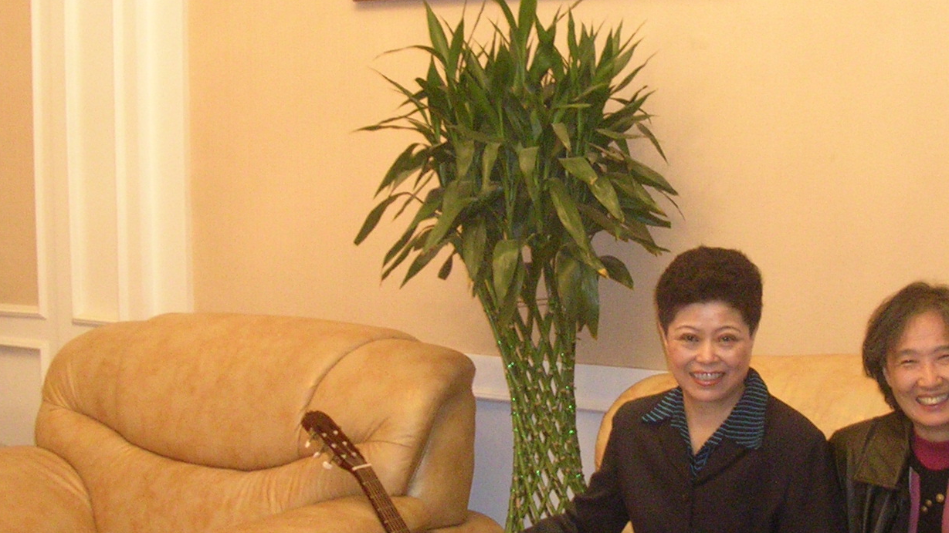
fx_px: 1736
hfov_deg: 30.4
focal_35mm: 69
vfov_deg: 17.5
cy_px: 231
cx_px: 608
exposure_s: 1/24.8
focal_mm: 5.8
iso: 200
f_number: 2.8
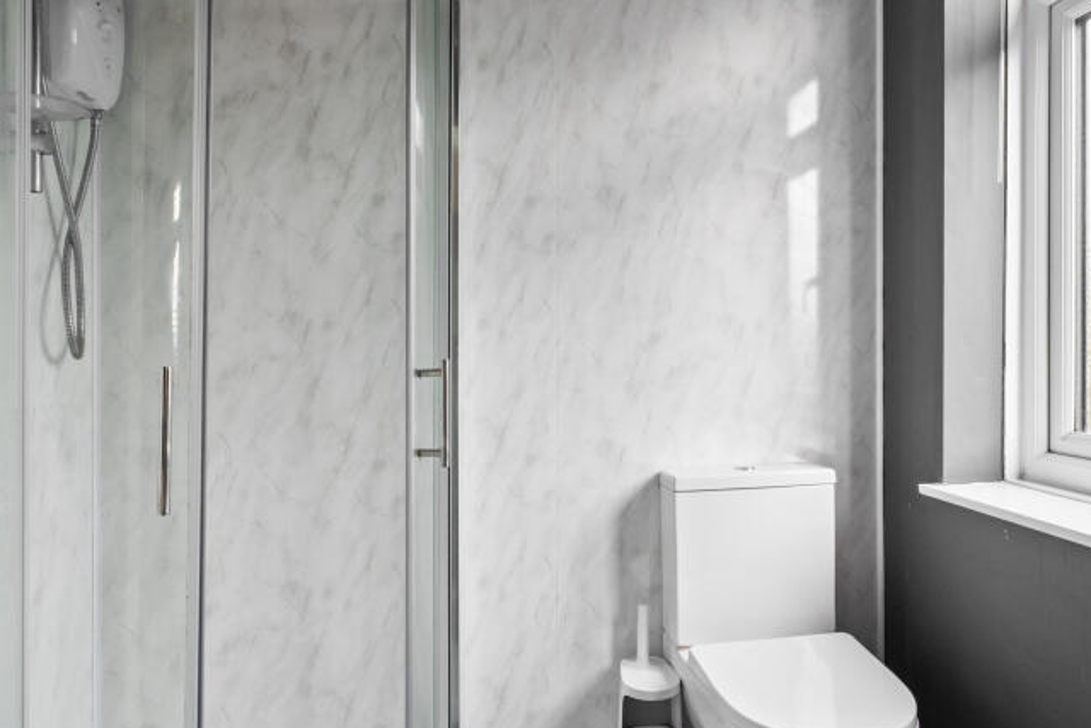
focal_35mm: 24
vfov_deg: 52.4
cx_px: 622
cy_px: 471
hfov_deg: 73.3
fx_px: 727
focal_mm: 10
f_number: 8
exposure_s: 1/15
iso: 1000
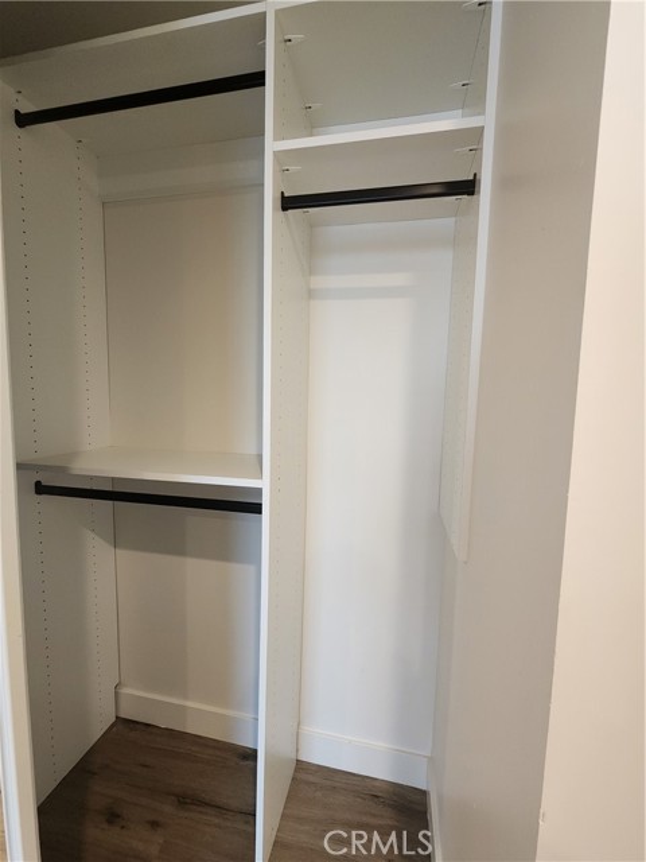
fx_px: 323
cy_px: 431
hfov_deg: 89.9
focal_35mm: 13
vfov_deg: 106.2
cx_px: 323
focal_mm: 2.2
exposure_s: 1/60
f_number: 2.2
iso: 400
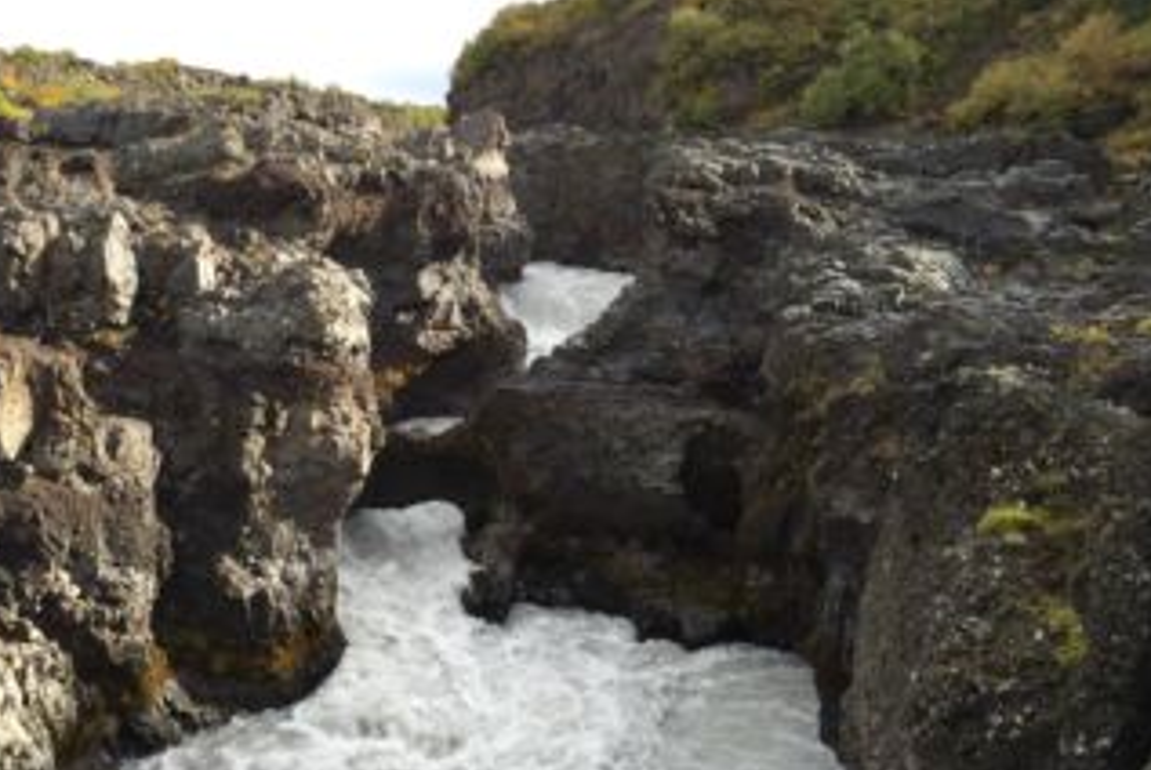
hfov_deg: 50.2
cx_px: 439
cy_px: 458
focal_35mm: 38
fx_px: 1216
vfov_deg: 35.0
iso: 32
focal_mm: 4.15
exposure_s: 1/659
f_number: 2.2
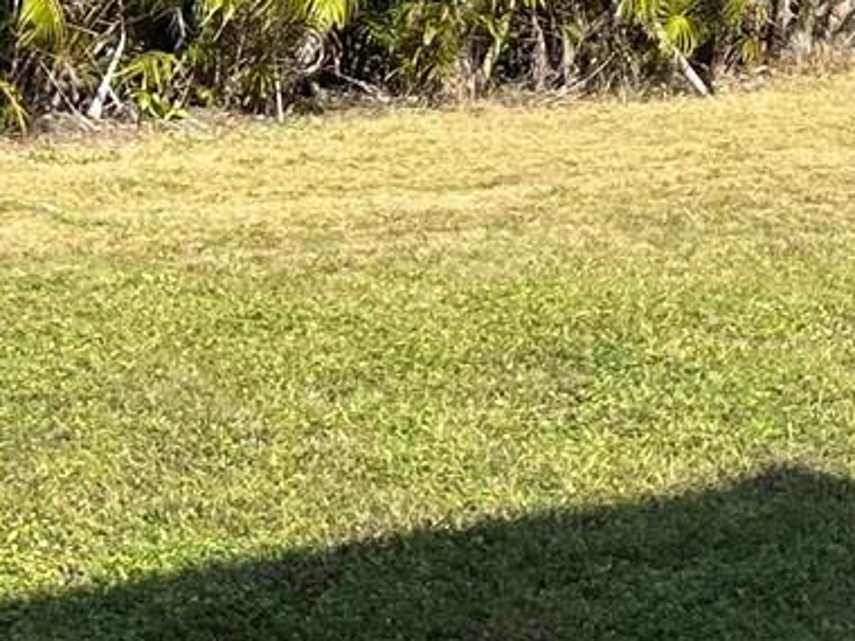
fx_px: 3458
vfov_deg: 10.3
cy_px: -317
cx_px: 1458
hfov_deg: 13.0
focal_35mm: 140
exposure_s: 1/3257
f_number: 1.5
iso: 50
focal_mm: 5.7
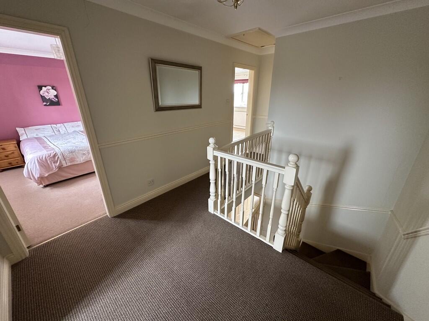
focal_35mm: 14
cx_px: 214
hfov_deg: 102.1
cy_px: 160
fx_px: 174
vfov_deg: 85.7
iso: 320
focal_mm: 2.22
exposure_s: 1/75
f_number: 2.2
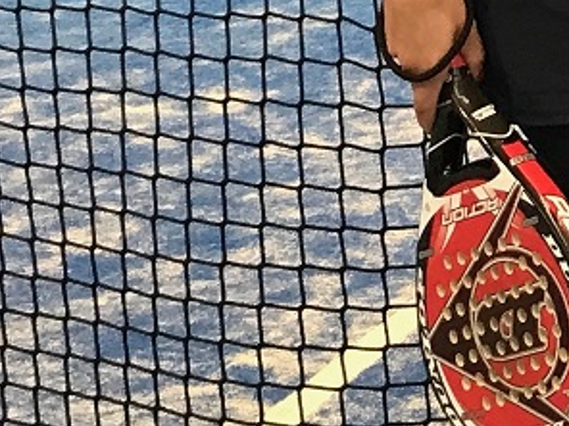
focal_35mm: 191
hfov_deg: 9.7
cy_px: -512
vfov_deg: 7.4
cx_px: 1103
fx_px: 3140
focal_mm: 3.99
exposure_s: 1/33
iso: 40
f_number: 1.8
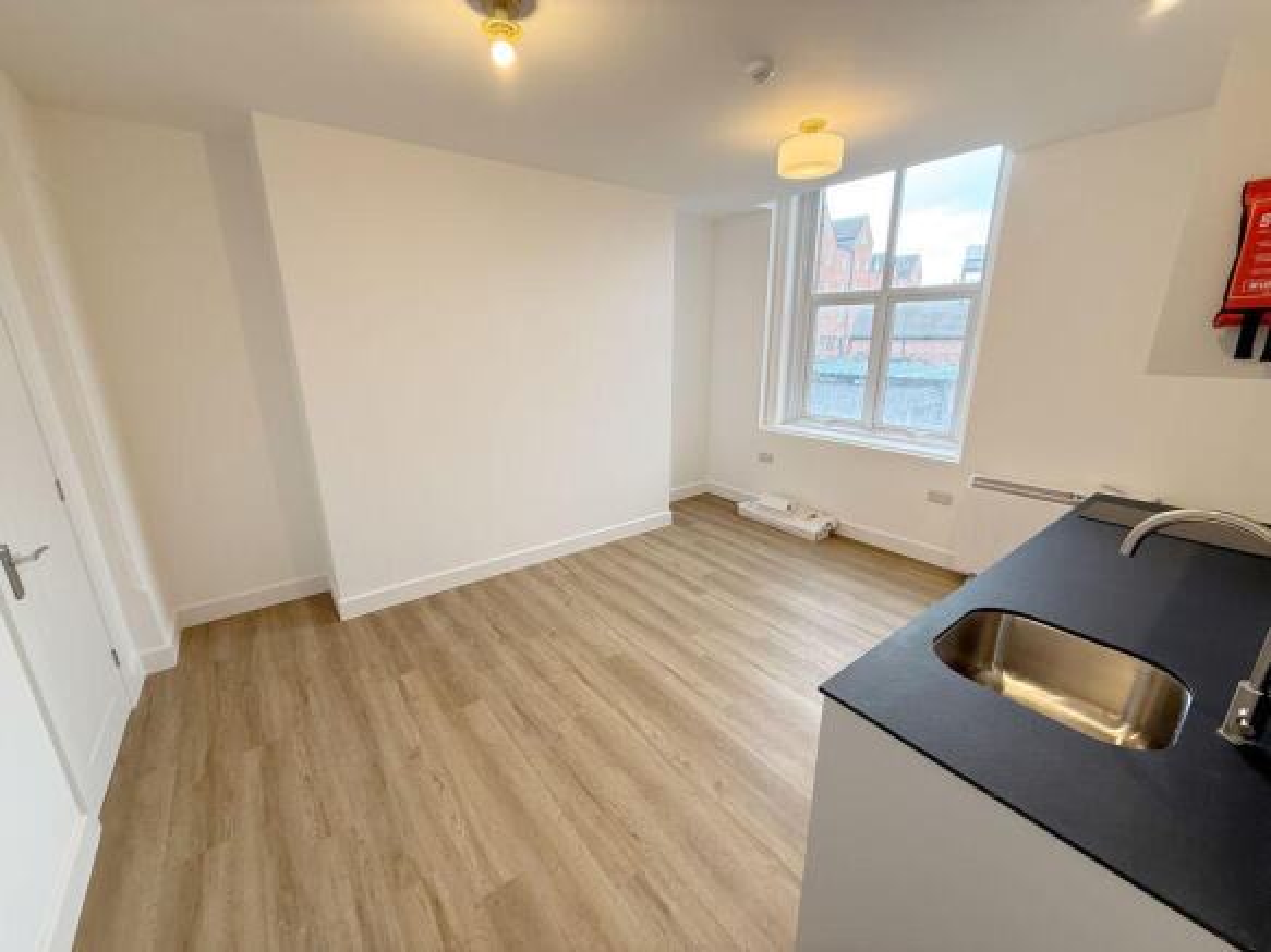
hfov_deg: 102.1
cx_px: 636
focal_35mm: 14
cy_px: 476
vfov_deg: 85.7
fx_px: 514
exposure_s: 1/100
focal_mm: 2.22
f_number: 2.2
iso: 100
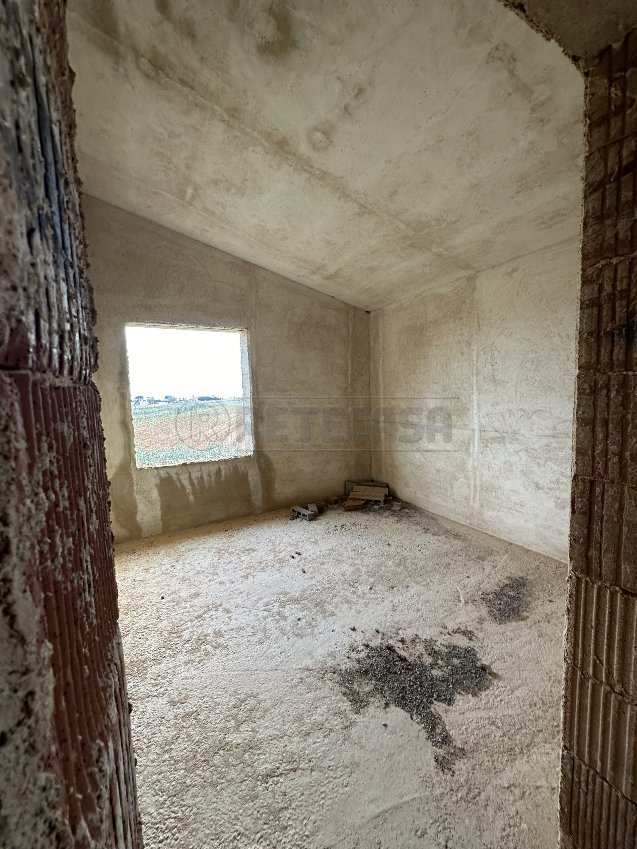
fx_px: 344
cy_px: 424
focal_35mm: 14
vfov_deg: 102.1
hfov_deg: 85.7
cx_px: 318
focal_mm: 2.22
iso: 100
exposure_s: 1/99
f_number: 2.2
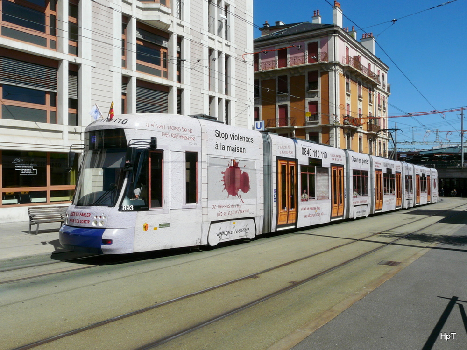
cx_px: 234
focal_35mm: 31
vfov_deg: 45.4
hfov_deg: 58.4
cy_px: 175
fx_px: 418
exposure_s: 1/400
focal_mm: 5.1
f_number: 8
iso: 100
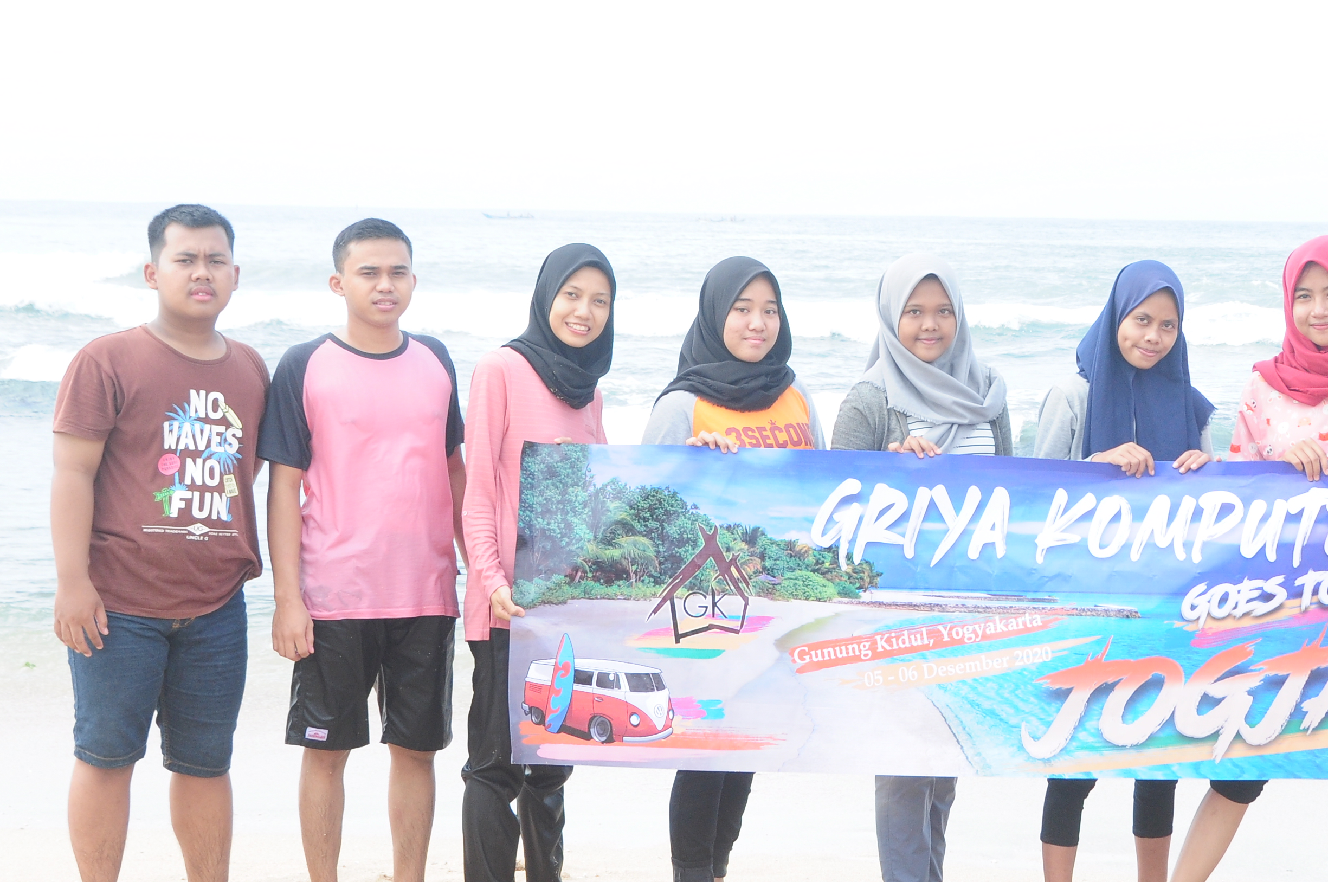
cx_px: 974
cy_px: 423
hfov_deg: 24.0
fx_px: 3095
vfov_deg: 16.2
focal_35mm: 84
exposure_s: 1/250
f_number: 7.1
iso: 320
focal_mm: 32
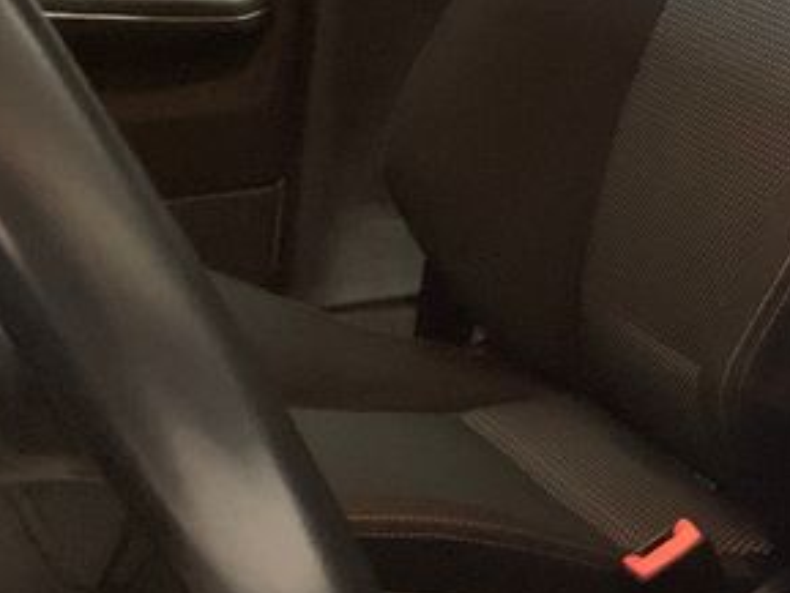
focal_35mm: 92
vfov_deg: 16.1
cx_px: 1113
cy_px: 347
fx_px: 2100
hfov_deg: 19.2
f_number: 1.8
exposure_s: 1/25
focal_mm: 4.25
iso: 800
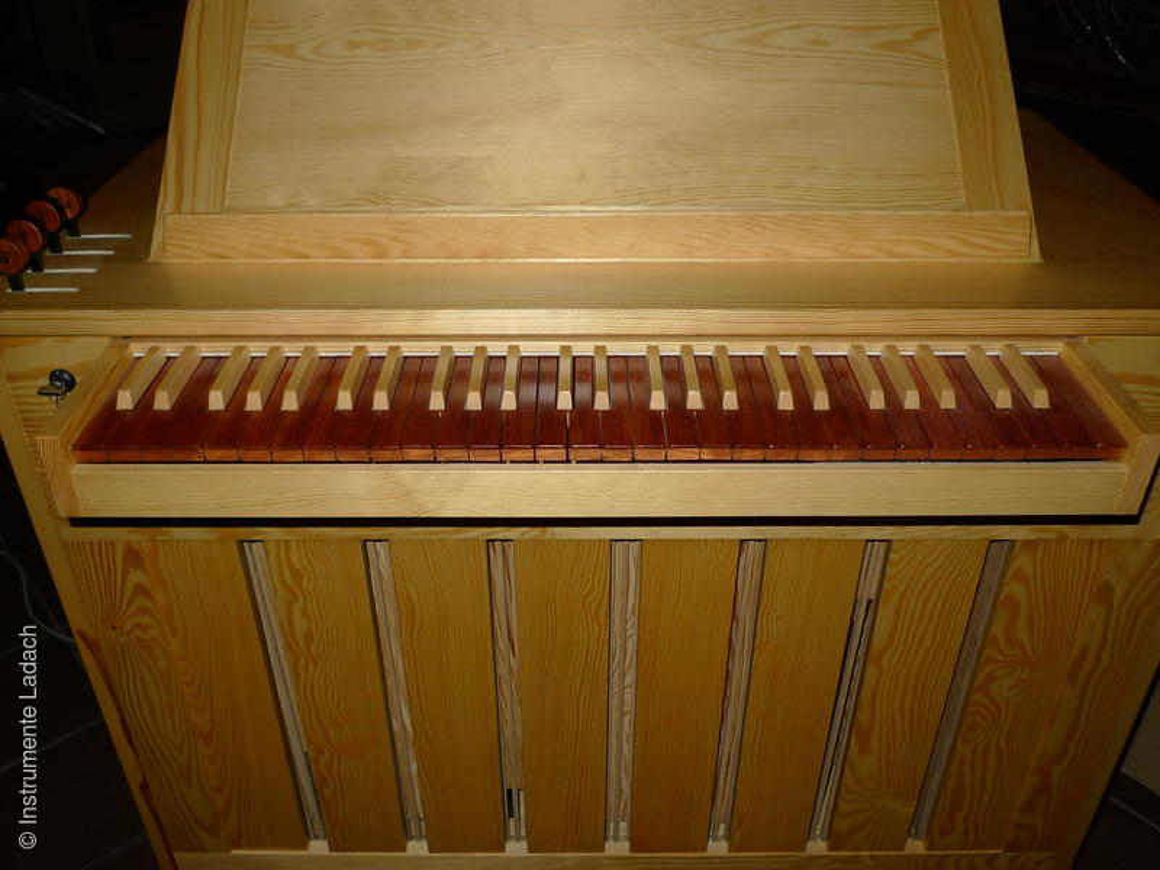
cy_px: 435
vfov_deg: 46.8
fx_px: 1005
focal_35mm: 30
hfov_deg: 60.0
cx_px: 580
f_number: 2
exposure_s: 1/60
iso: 100
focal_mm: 5.1
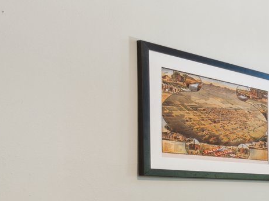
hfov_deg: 17.6
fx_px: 528
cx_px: 568
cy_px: 216
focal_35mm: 68
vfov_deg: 20.7
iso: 400
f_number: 8
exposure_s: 1/6
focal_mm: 16
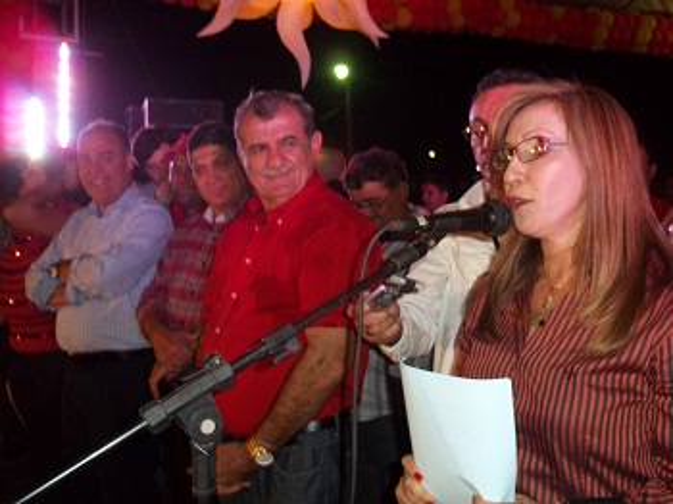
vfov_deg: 39.6
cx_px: 336
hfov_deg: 51.4
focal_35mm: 36
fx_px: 699
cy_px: 252
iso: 160
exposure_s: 1/30
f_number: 3.1
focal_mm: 6.5
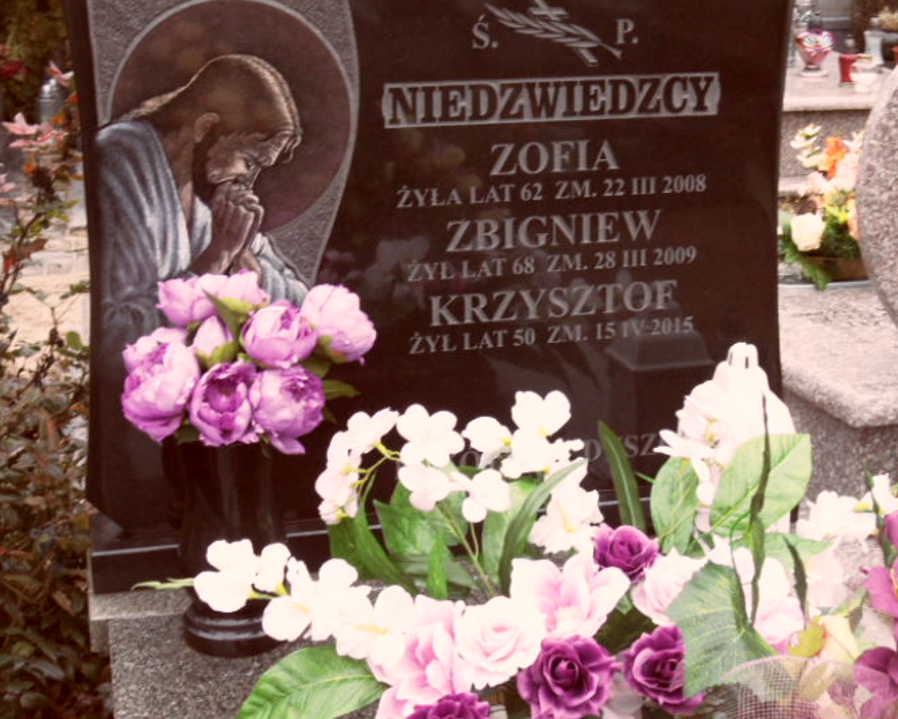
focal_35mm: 60
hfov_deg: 31.4
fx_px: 1595
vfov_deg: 25.4
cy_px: 347
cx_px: 542
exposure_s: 1/45
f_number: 3.6
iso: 120
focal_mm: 6.5
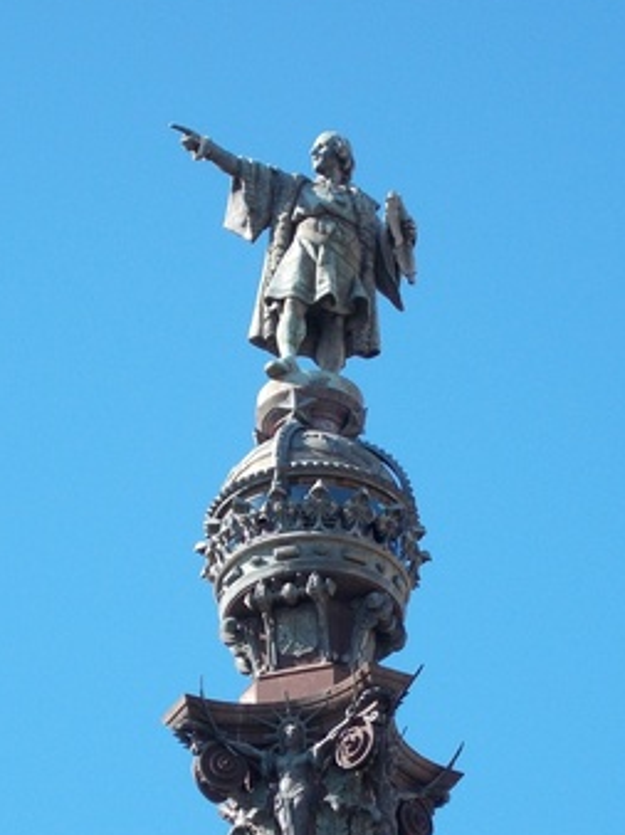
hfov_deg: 8.5
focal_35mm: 174
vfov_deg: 11.4
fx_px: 4194
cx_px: 288
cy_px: 499
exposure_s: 1/160
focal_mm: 17.6
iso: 80
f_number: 5.5
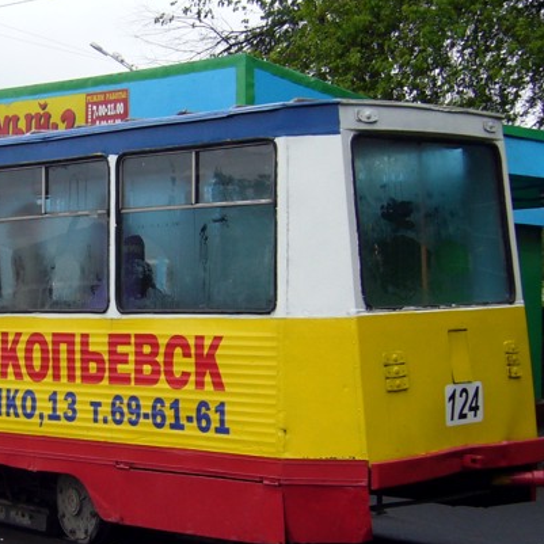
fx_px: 1405
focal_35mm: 79
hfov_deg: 21.4
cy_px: 267
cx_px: 47
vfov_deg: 21.9
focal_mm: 5.8
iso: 80
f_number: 2.8
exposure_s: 1/125
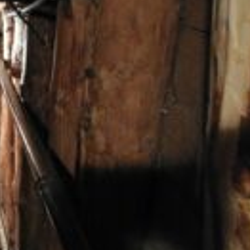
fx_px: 564
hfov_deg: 21.8
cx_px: -100
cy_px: 134
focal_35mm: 69
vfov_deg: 25.0
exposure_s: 1/16.7
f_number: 2.2
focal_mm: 3.95
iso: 1000
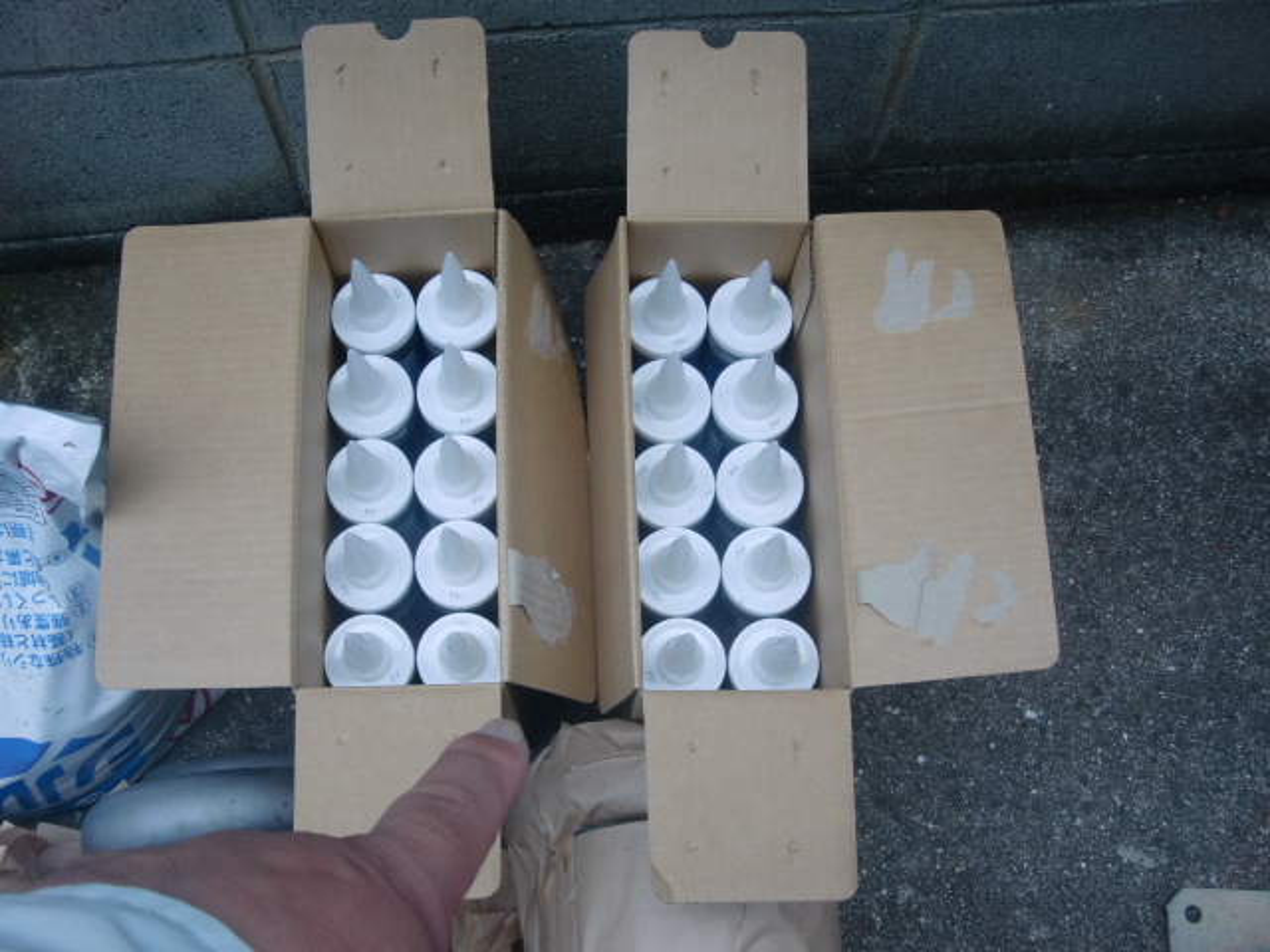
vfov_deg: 37.7
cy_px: 476
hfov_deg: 49.0
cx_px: 635
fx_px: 1394
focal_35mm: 38
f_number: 3.9
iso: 64
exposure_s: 1/125
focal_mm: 6.66
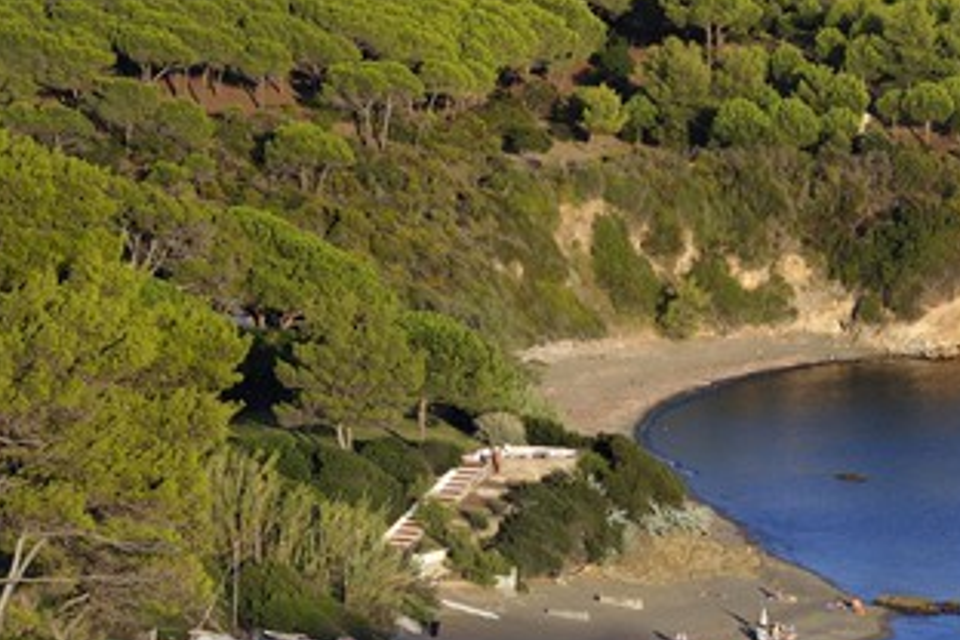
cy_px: 425
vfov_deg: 5.1
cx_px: 508
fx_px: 7173
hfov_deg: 7.7
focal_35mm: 269
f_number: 10
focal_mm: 200
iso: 200
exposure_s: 1/200
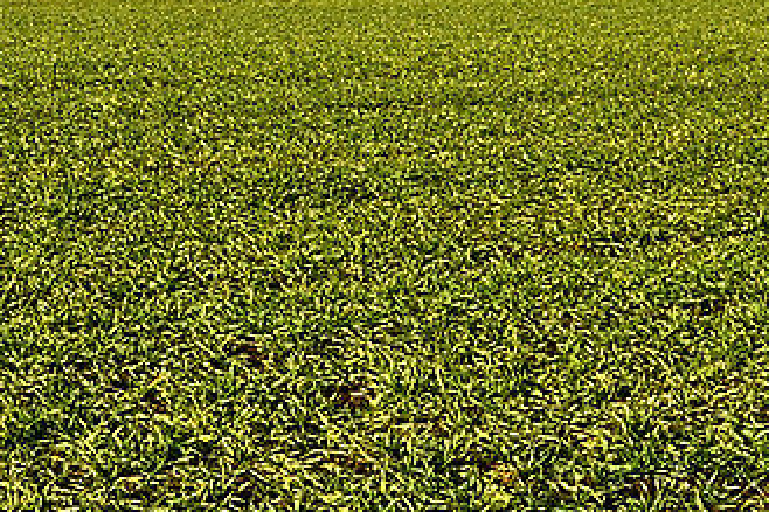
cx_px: -187
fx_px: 2647
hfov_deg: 15.8
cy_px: -169
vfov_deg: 10.8
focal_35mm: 124
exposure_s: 1/100
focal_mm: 17
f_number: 13
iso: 100
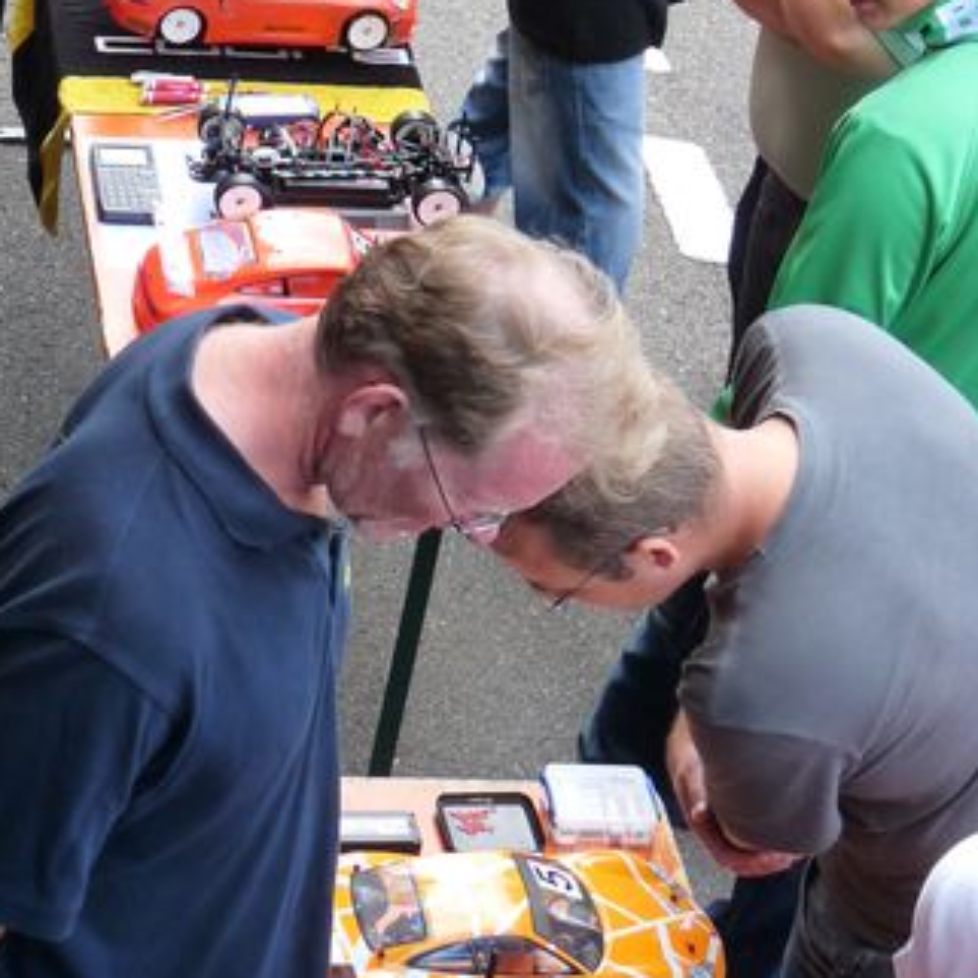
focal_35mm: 121
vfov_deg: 14.3
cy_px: 128
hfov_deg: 14.2
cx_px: 70
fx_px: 3868
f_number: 3.2
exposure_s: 1/80
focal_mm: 9.8
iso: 160
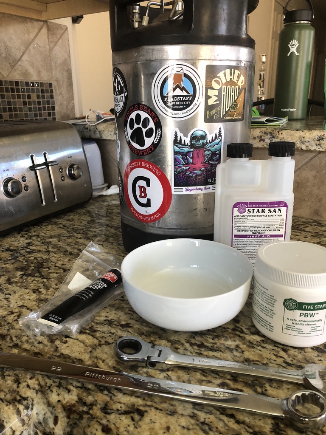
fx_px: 352
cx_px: 163
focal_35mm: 28
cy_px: 218
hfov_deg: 49.7
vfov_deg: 63.4
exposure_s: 1/15
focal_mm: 3.99
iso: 64
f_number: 1.8
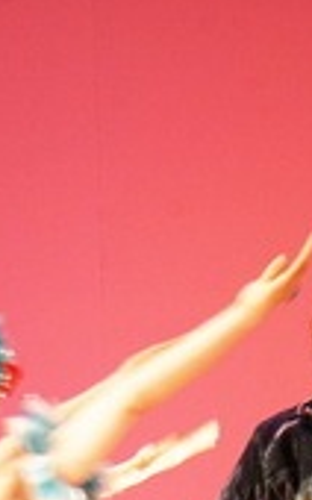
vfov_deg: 2.8
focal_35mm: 757
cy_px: 568
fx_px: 10316
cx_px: 366
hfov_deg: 1.7
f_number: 7.1
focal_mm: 210
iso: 800
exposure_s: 1/20
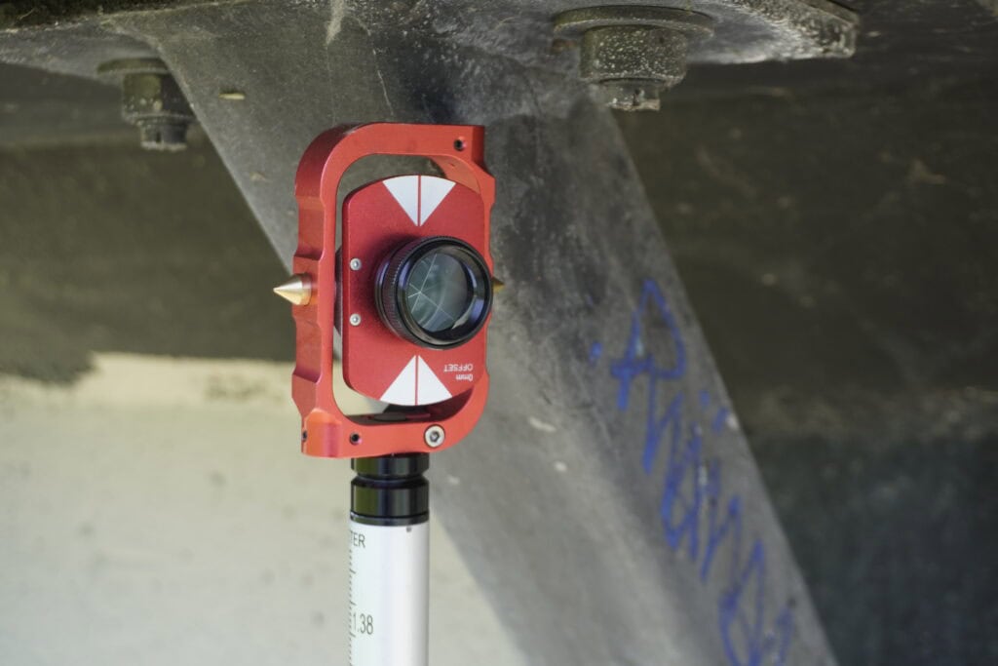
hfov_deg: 35.0
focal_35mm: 57
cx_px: 499
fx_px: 1580
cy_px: 333
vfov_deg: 23.8
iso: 320
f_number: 5.6
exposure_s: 1/160
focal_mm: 38
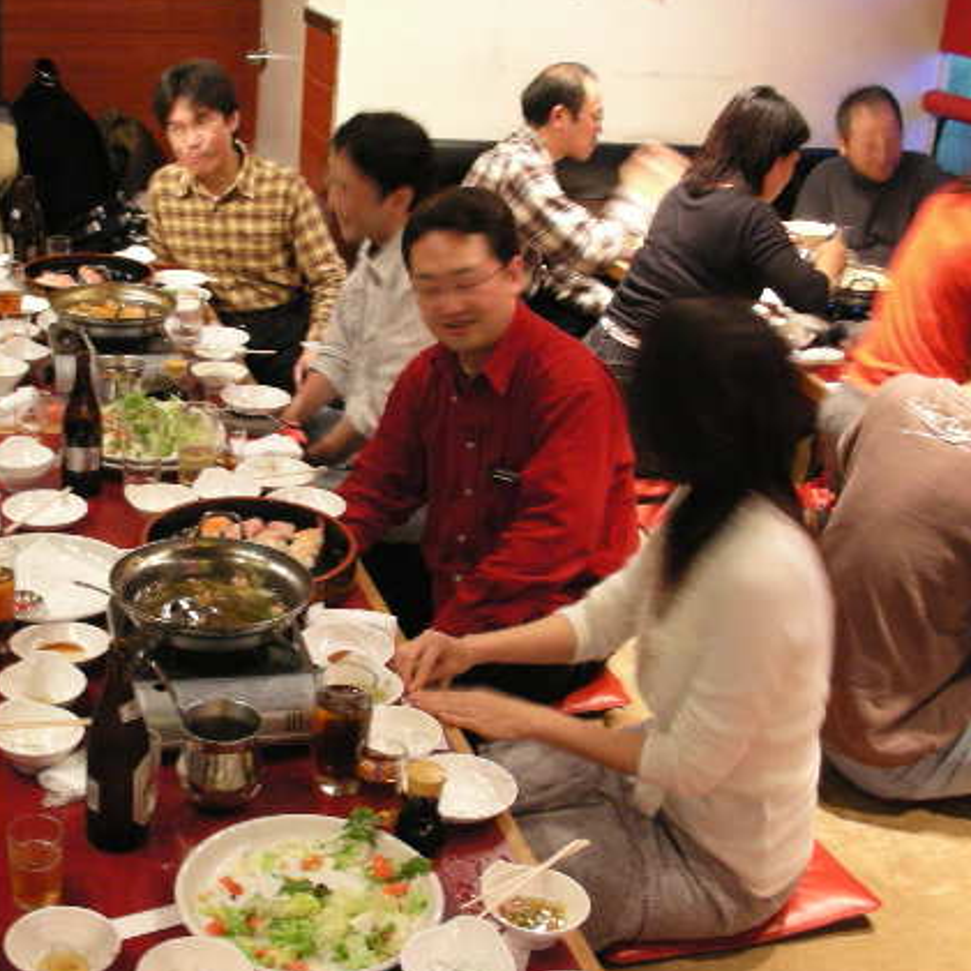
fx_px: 1492
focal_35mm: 47
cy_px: 471
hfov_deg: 35.6
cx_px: 309
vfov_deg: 36.1
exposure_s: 1/4.1
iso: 200
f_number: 3
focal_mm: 5.8
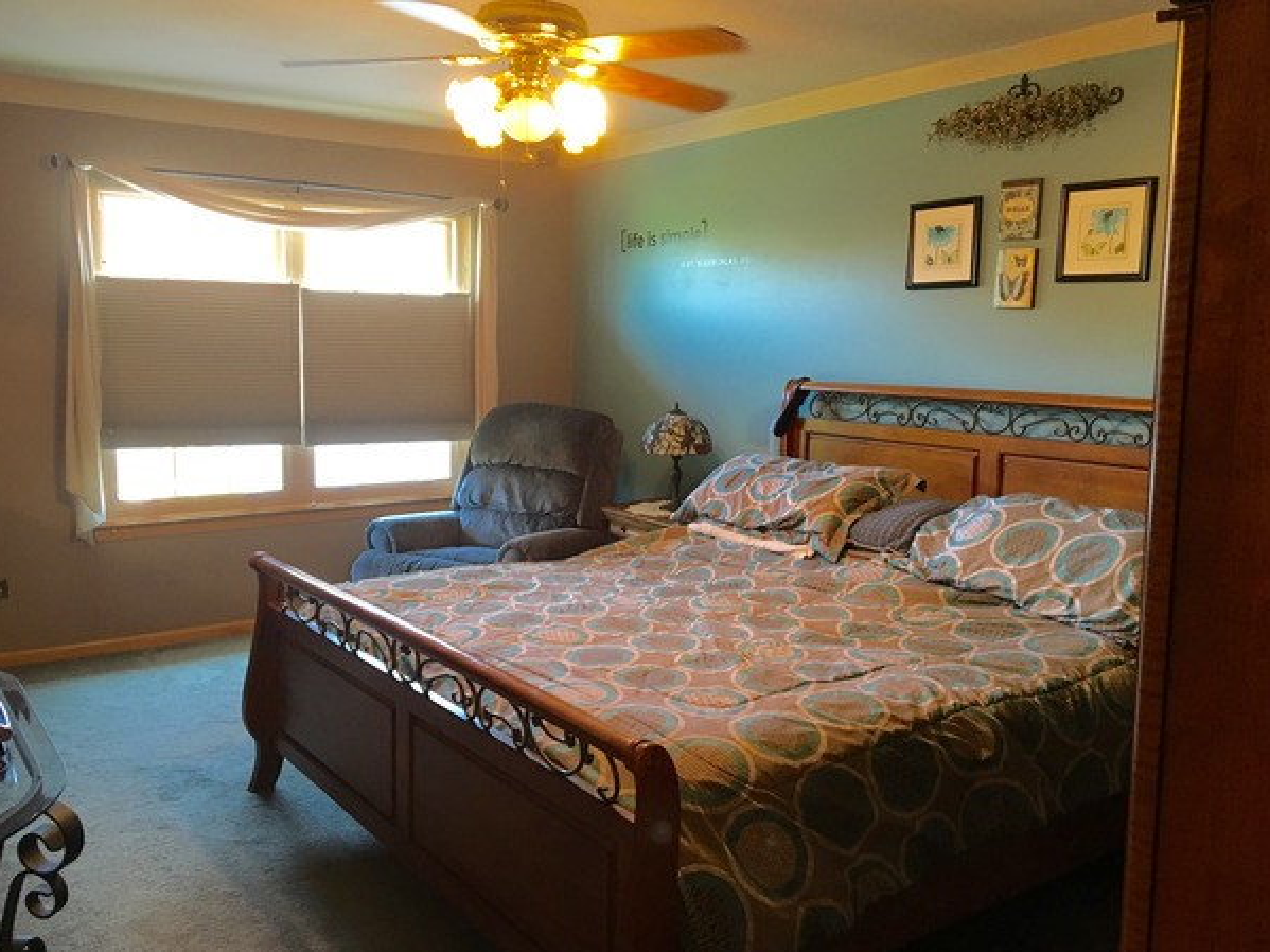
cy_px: 475
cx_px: 632
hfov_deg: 58.4
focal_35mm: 31
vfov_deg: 45.4
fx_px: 1137
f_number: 2.2
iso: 100
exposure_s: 1/30
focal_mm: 4.15
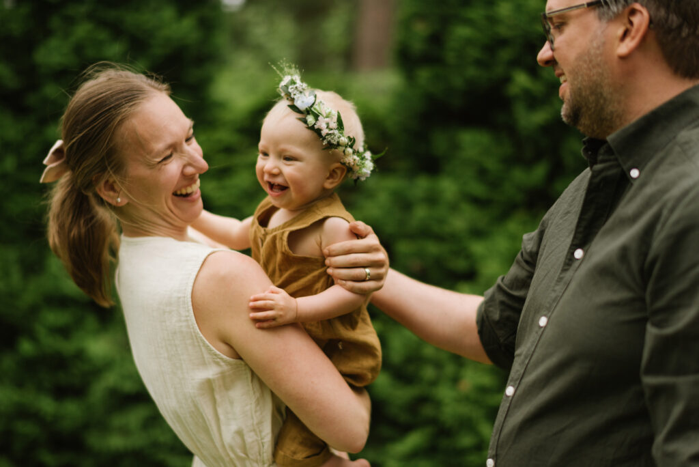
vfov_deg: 23.4
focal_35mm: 58
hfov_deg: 34.5
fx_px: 1127
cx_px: 350
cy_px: 234
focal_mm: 58
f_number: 1.6
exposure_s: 1/4000
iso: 160
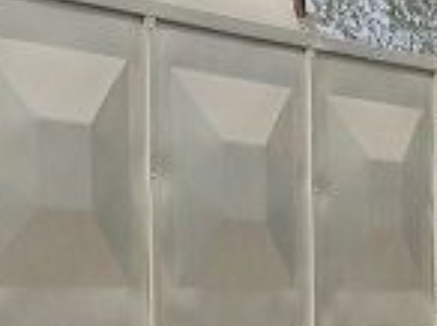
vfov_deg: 9.5
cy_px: 350
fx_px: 1941
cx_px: -455
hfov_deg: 11.5
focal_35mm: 154
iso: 50
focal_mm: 3.95
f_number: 1.8
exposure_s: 1/2741
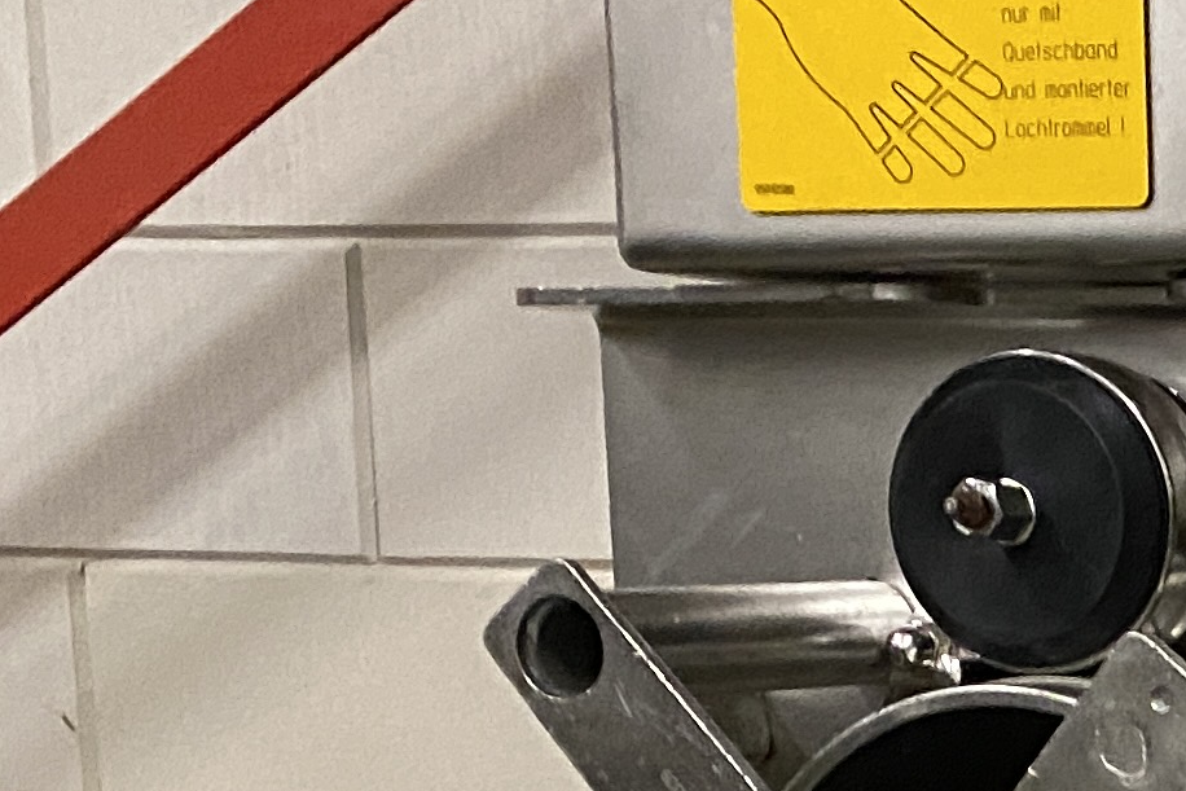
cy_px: 1432
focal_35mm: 119
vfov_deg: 10.8
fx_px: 3921
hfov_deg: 14.8
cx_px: 2215
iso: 400
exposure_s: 1/50
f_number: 1.8
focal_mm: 4.25
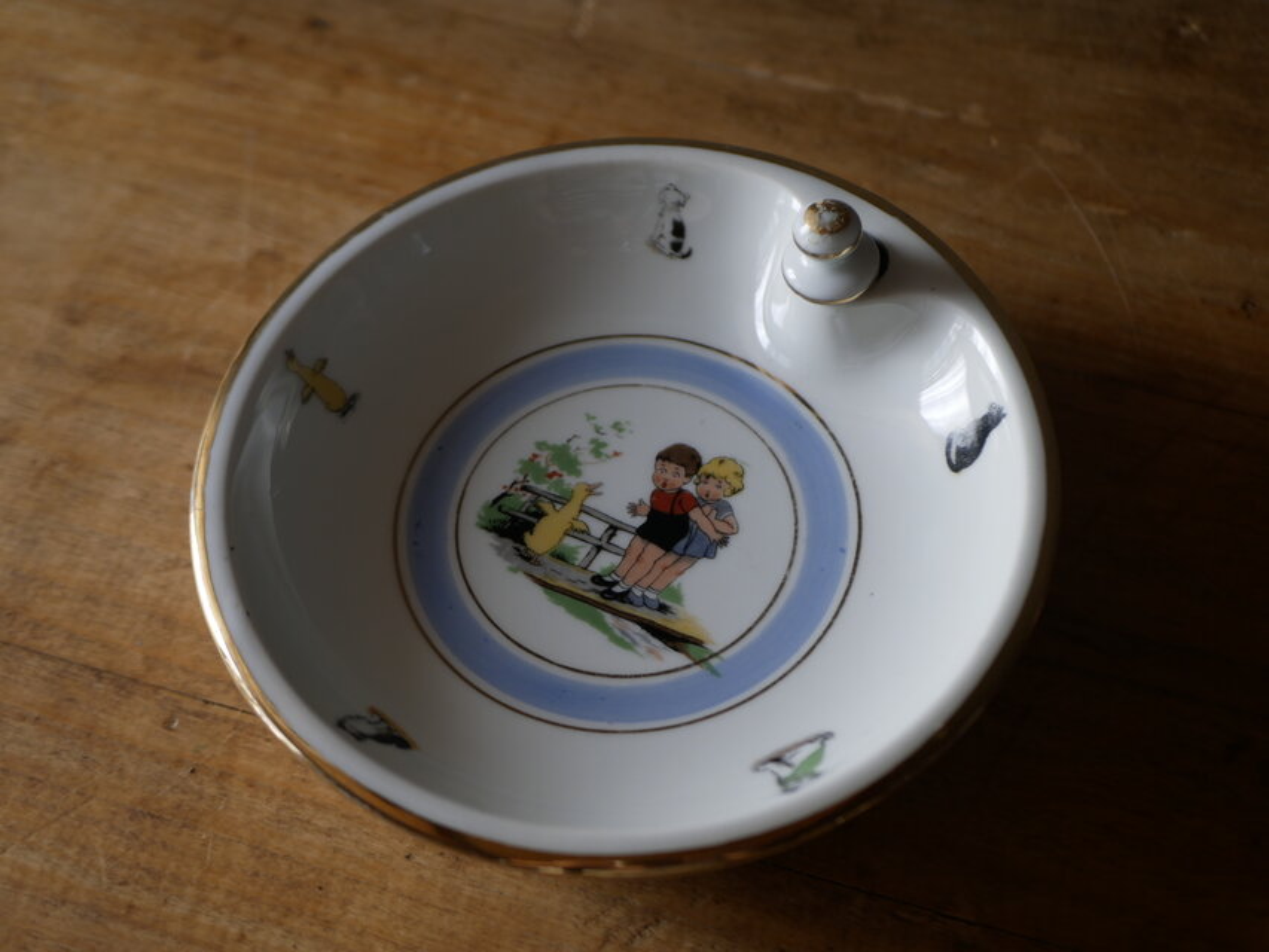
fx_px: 1833
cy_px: 476
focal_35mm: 50
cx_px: 634
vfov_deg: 29.1
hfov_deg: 38.2
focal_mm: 25
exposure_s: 1/200
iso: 200
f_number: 2.2
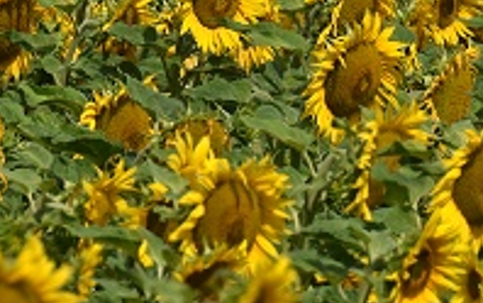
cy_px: 100
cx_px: 442
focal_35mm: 2222
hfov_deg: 0.9
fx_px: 29265
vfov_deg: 0.6
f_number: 14
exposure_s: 1/640
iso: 200
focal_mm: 480
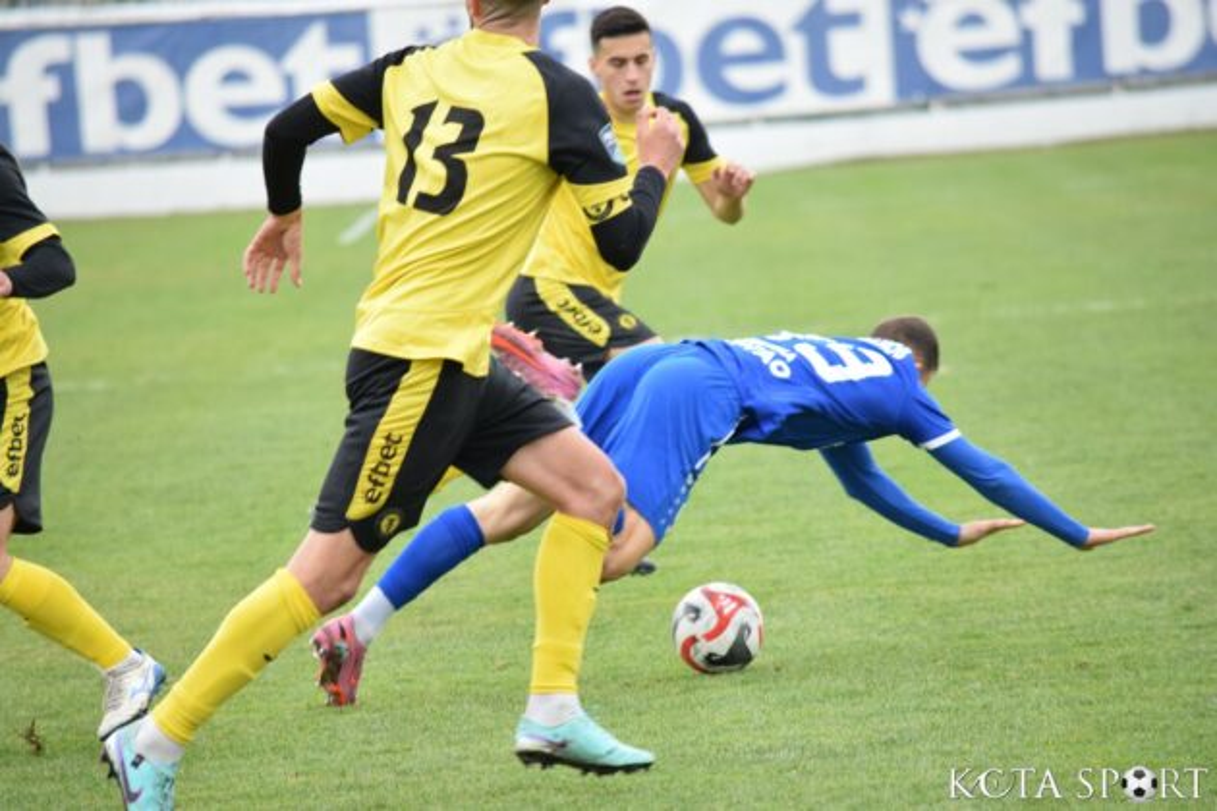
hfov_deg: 6.2
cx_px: 608
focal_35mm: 330
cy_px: 406
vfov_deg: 4.2
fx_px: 11155
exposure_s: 1/800
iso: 1600
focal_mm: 220
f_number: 5.3
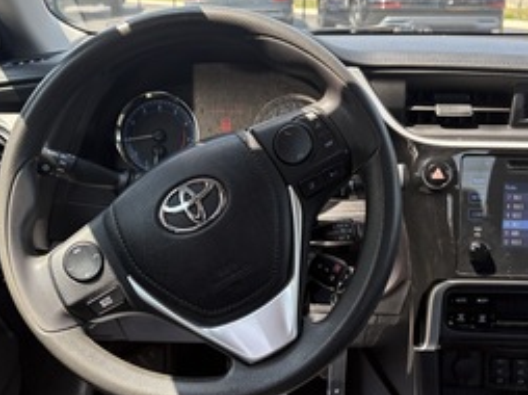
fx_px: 655
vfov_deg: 33.5
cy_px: 207
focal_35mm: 43
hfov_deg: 43.8
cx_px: 239
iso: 64
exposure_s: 1/248
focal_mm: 5.96
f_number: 1.6
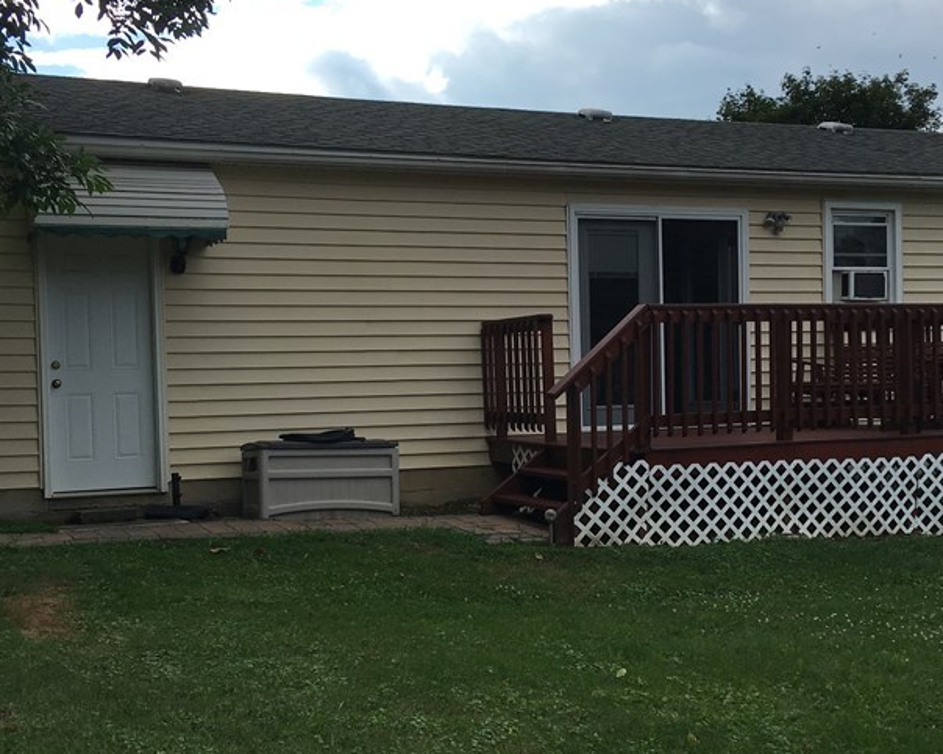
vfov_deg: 31.4
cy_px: 412
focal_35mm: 48
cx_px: 475
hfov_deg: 38.8
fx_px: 1339
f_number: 2.2
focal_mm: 4.15
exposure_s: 1/1131
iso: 25
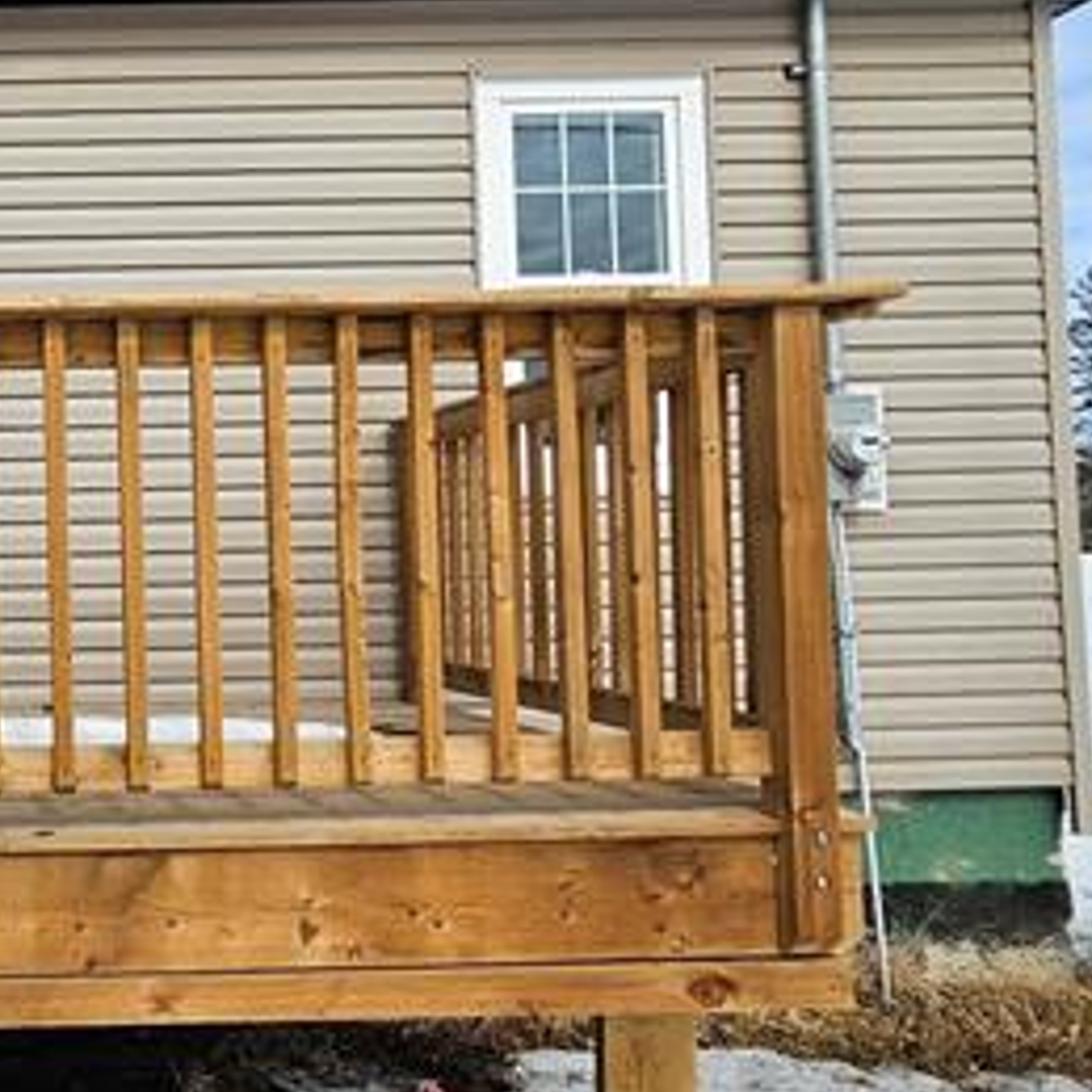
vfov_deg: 48.4
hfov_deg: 41.0
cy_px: 529
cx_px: -46
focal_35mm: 34
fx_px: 1213
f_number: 2.2
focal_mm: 2.2
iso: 50
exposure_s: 1/4781
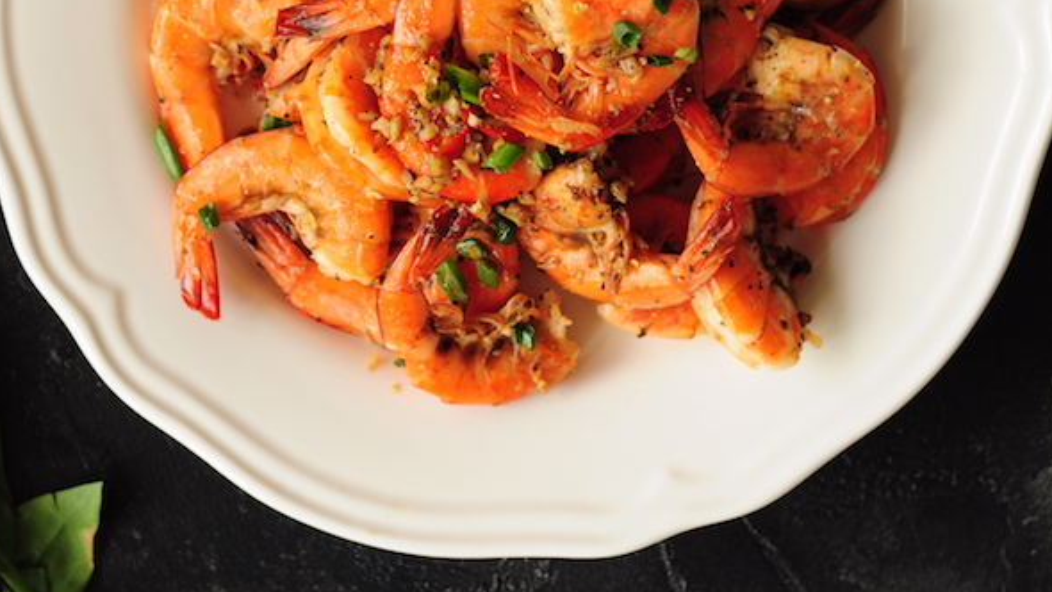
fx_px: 3710
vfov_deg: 9.1
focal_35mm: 133
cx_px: 328
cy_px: 32
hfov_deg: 16.1
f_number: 3.5
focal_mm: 50
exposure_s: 1/80
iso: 200
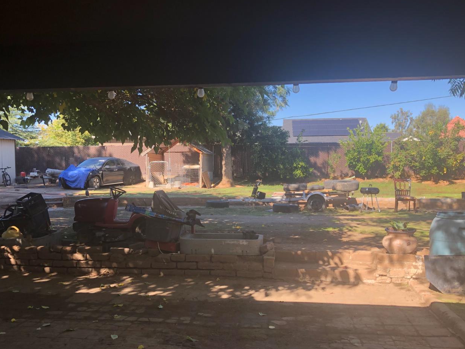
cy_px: 203
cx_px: 207
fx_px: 457
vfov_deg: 41.7
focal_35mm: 34
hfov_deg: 53.8
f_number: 1.8
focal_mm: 3.99
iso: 20
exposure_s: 1/273
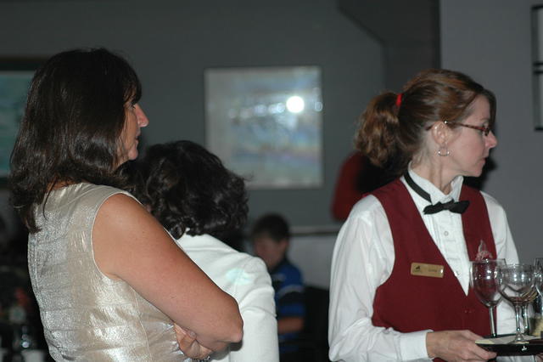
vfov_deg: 9.6
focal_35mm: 142
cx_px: 272
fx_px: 2148
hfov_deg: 14.4
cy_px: 181
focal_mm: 95
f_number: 4.2
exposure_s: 1/60
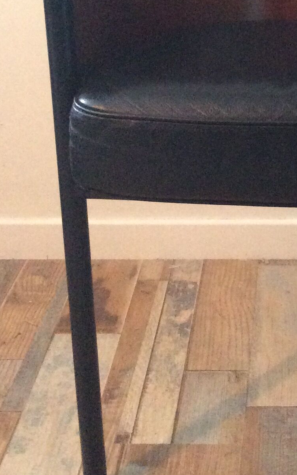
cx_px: 297
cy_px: 86
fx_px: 945
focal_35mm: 73
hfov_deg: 17.4
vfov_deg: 27.6
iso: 400
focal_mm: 3.3
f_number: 2.4
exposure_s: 1/17
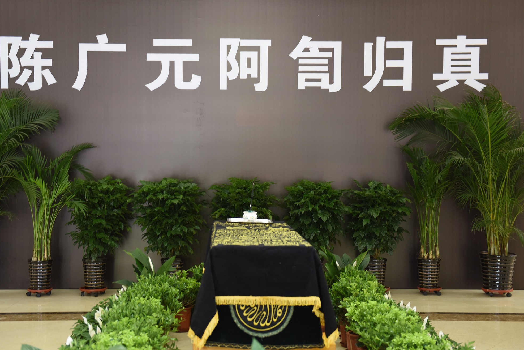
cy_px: 173
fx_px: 801
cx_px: 246
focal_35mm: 55
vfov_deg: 24.6
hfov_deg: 36.2
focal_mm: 48
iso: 1000
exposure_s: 1/25
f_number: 2.8
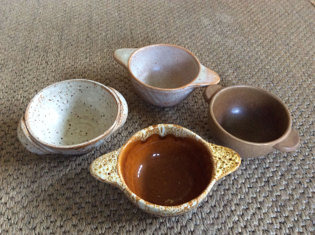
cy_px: 118
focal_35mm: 32
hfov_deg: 56.9
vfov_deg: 44.1
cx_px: 158
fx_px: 291
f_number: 2.4
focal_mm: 3.3
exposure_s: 1/25
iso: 250
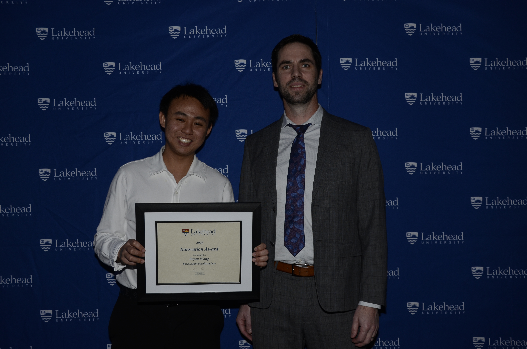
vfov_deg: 36.7
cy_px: 174
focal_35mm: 36
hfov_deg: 53.2
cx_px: 264
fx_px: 526
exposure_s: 1/200
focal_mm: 24
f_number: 5.6
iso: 400
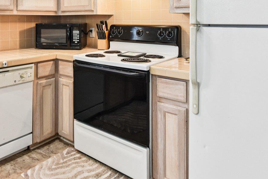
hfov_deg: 56.8
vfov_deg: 38.8
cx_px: 79
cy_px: 24
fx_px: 238
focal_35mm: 32
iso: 500
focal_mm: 14
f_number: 8
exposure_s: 1/15
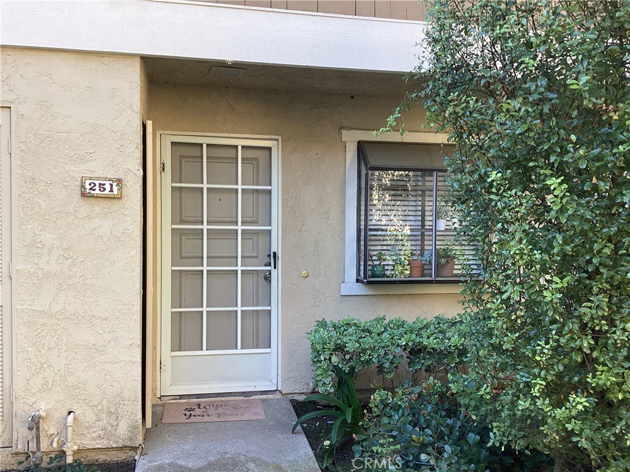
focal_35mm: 31
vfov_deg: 45.4
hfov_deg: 58.4
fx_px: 564
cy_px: 236
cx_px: 315
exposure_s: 1/120
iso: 64
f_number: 2.4
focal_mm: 3.3
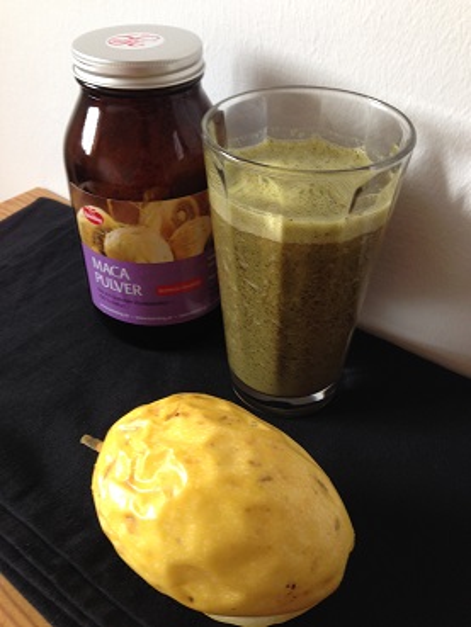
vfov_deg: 55.3
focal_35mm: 33
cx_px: 236
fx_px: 598
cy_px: 314
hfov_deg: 43.0
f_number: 2.4
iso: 80
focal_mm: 4.12
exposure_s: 1/20
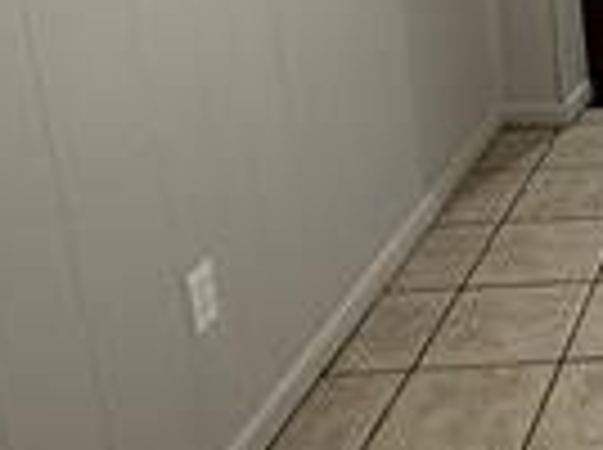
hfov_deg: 21.5
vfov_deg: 20.4
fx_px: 1165
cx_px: 1022
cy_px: -94
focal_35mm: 67
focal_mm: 2.22
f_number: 2.2
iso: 640
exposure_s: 1/60
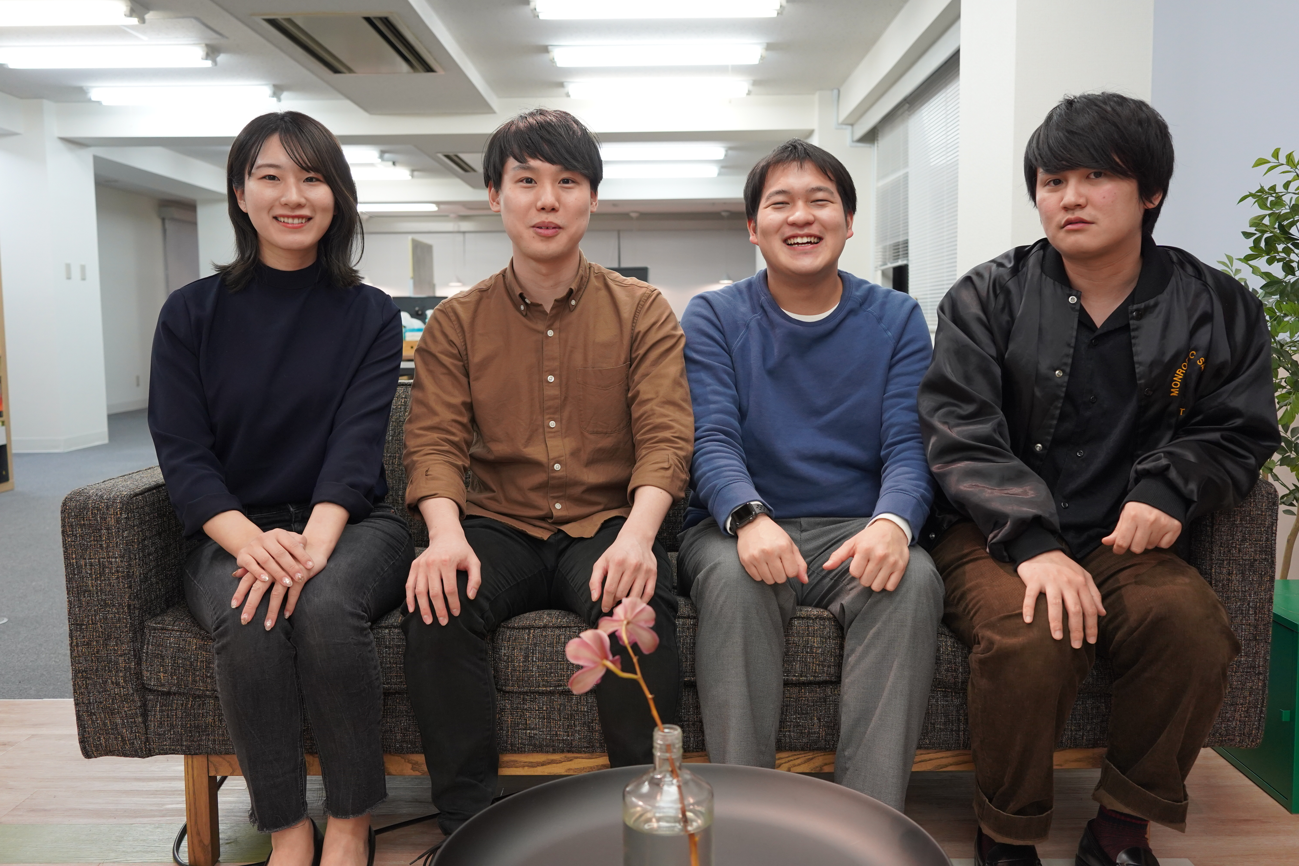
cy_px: 433
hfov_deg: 58.7
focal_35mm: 32
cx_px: 650
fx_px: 1155
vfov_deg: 41.1
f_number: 4.5
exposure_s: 1/160
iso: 1600
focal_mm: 32
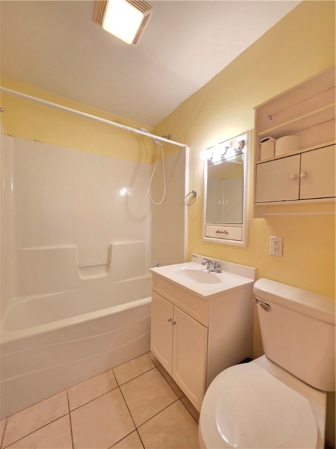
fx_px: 168
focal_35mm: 13
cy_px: 224
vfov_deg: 106.2
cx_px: 168
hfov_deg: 89.9
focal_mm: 2.2
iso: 250
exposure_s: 1/60
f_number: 1.9
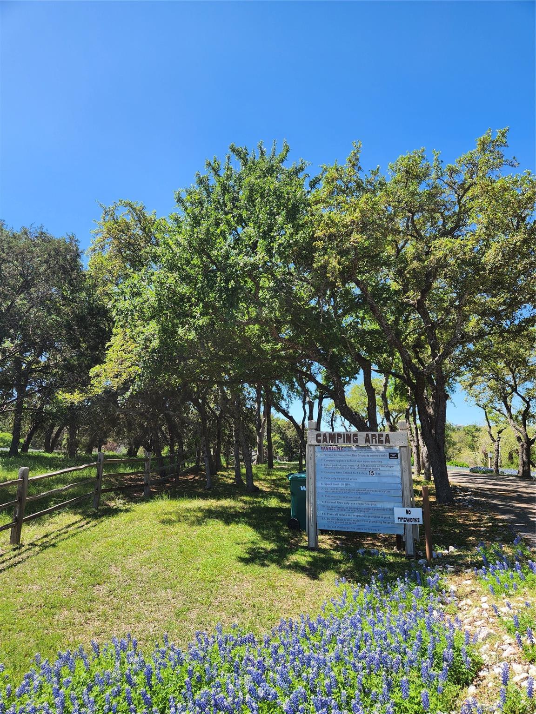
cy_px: 357
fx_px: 475
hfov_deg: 58.9
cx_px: 268
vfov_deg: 73.9
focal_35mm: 23
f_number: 1.8
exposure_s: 1/761
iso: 20
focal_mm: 5.4
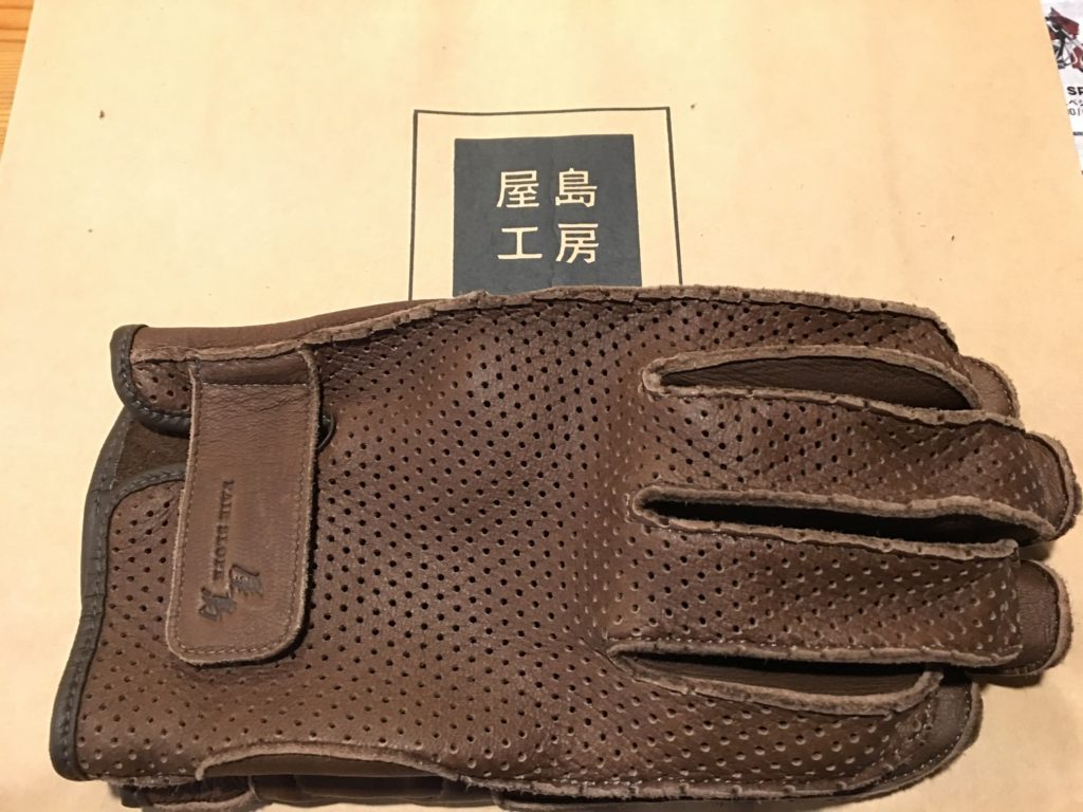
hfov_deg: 61.7
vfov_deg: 48.2
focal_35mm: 29
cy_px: 406
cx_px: 542
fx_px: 907
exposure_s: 1/4
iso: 80
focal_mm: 4.15
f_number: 2.2
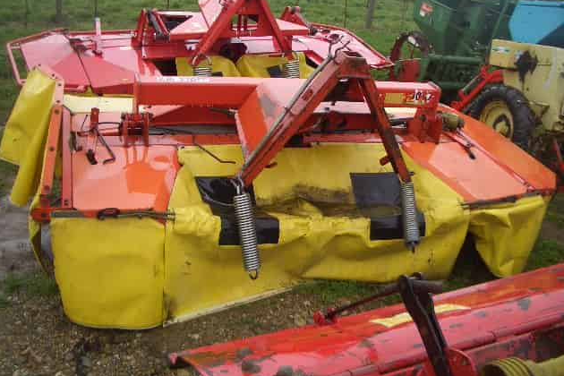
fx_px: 580
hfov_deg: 51.9
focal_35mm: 37
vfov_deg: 35.9
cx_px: 285
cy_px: 165
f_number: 2.6
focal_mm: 5.8
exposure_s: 1/125
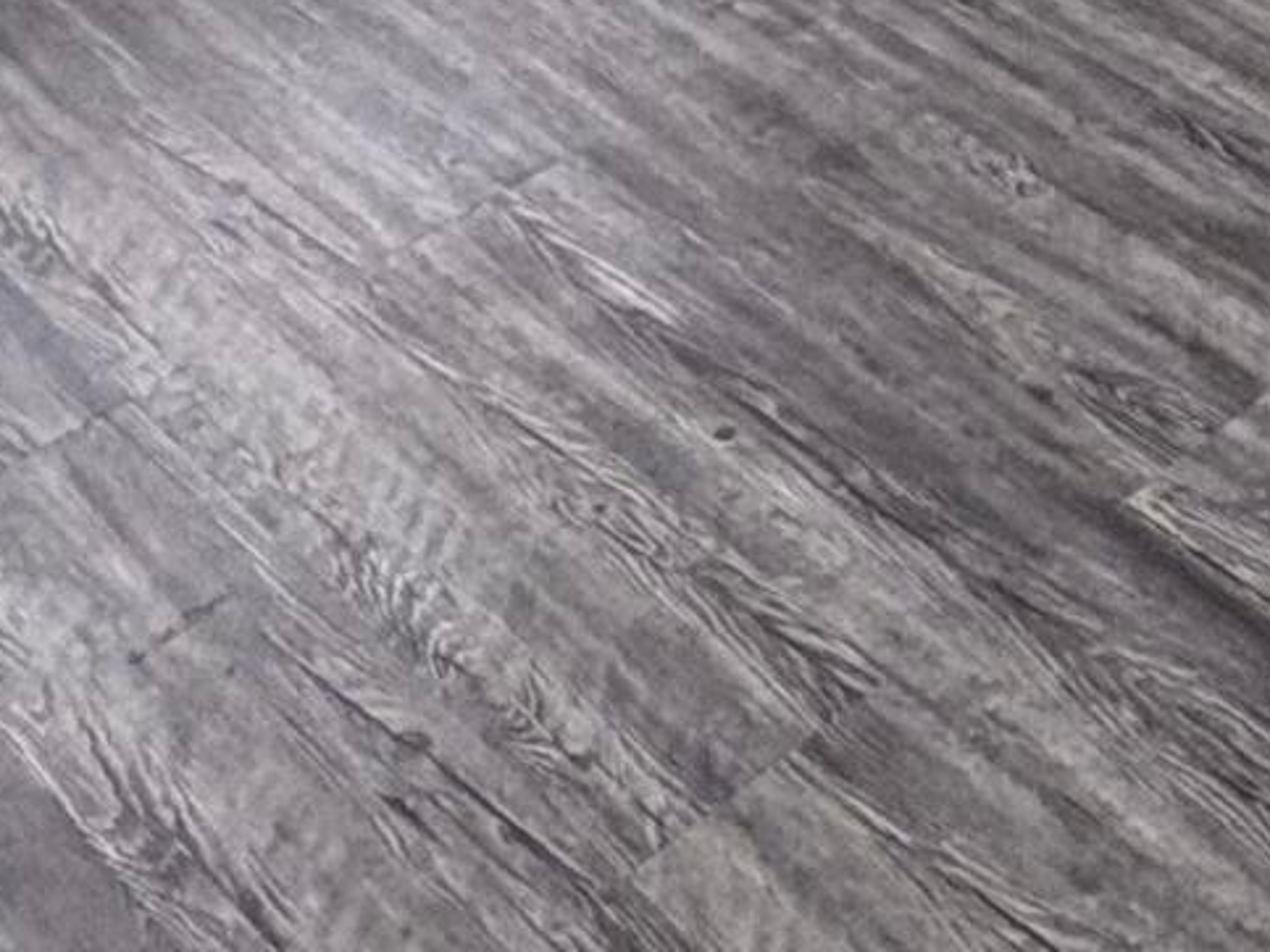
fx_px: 3191
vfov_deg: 12.2
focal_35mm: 87
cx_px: 1696
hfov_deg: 20.4
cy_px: -1559
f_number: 2.2
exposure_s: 1/99
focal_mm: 2.22
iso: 160
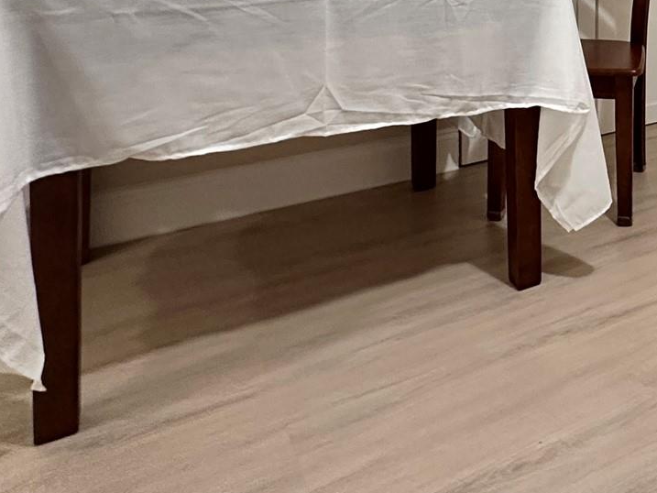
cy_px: -94
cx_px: 656
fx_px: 759
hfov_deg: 40.9
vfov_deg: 30.6
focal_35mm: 40
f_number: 2.2
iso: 640
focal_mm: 2.22
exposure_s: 1/60
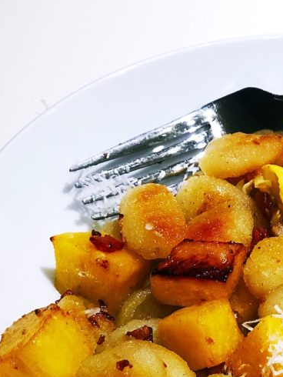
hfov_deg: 12.3
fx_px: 1296
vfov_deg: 16.5
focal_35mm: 119
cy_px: 275
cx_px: 269
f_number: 2.8
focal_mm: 6.6
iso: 50
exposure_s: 1/30
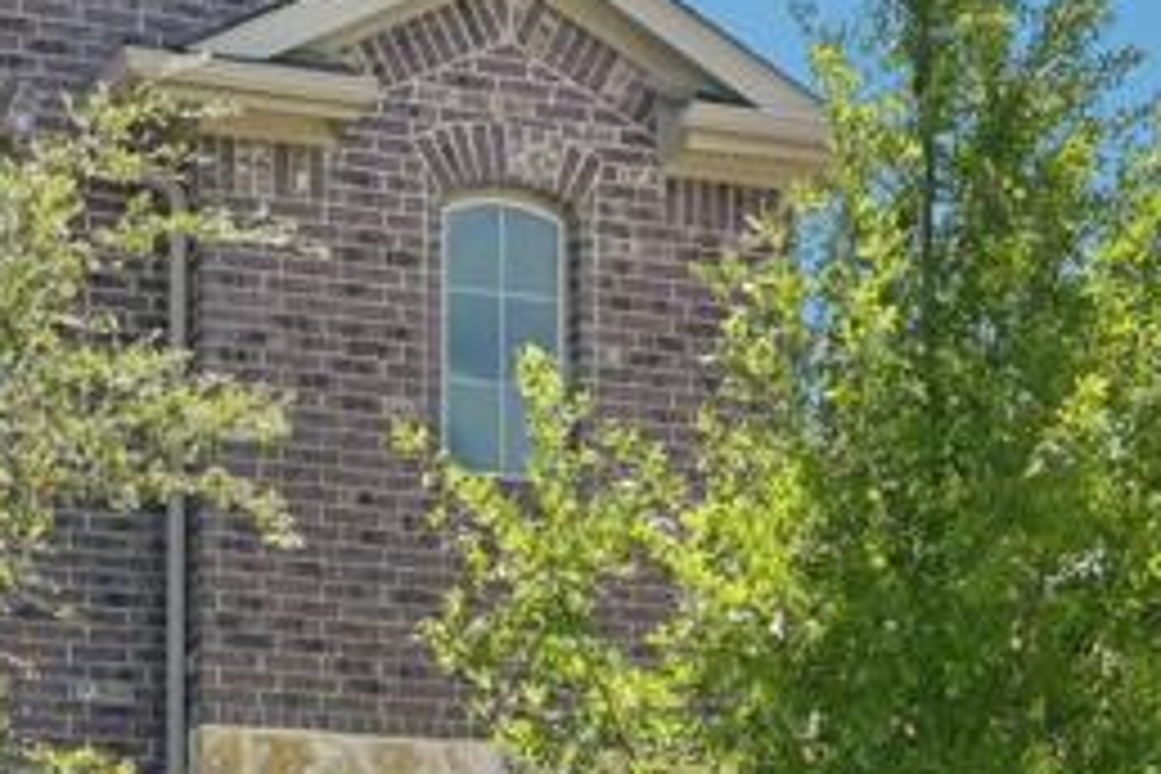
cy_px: 934
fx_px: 3837
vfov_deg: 11.3
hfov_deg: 17.2
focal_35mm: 119
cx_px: 630
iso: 400
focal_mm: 30
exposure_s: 1/1000
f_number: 8
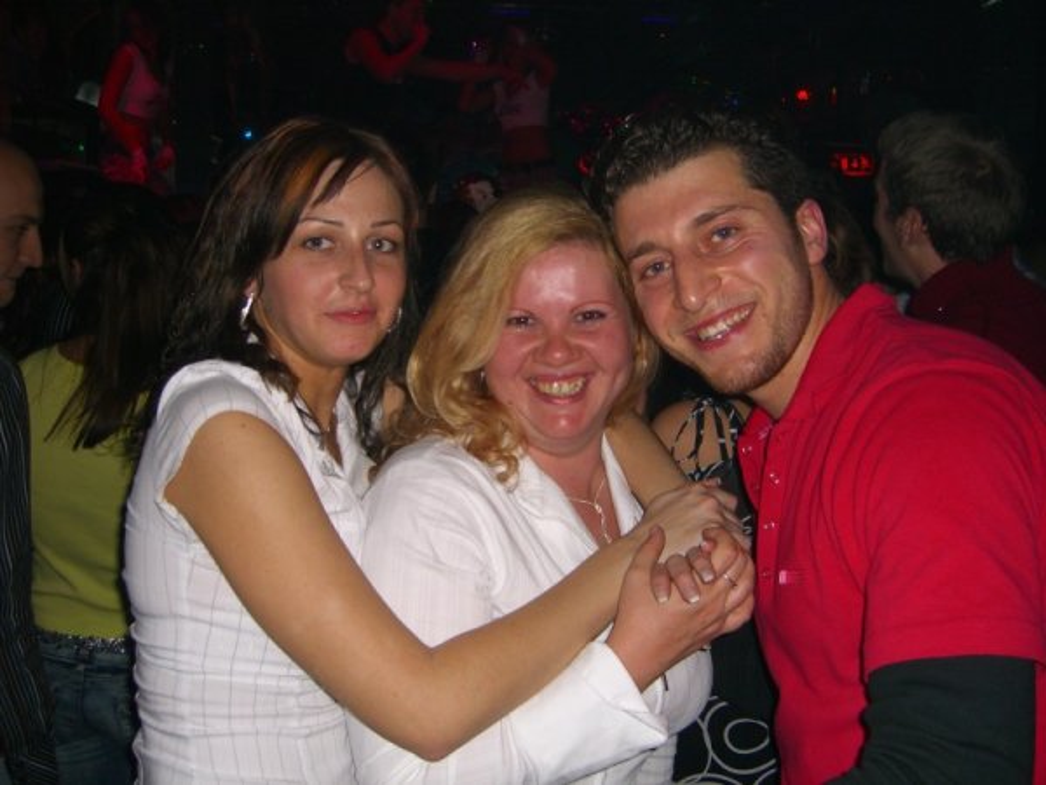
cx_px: 523
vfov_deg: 37.7
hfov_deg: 49.0
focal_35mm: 38
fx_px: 1148
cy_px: 392
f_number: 2.8
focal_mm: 7.9
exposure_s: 1/60
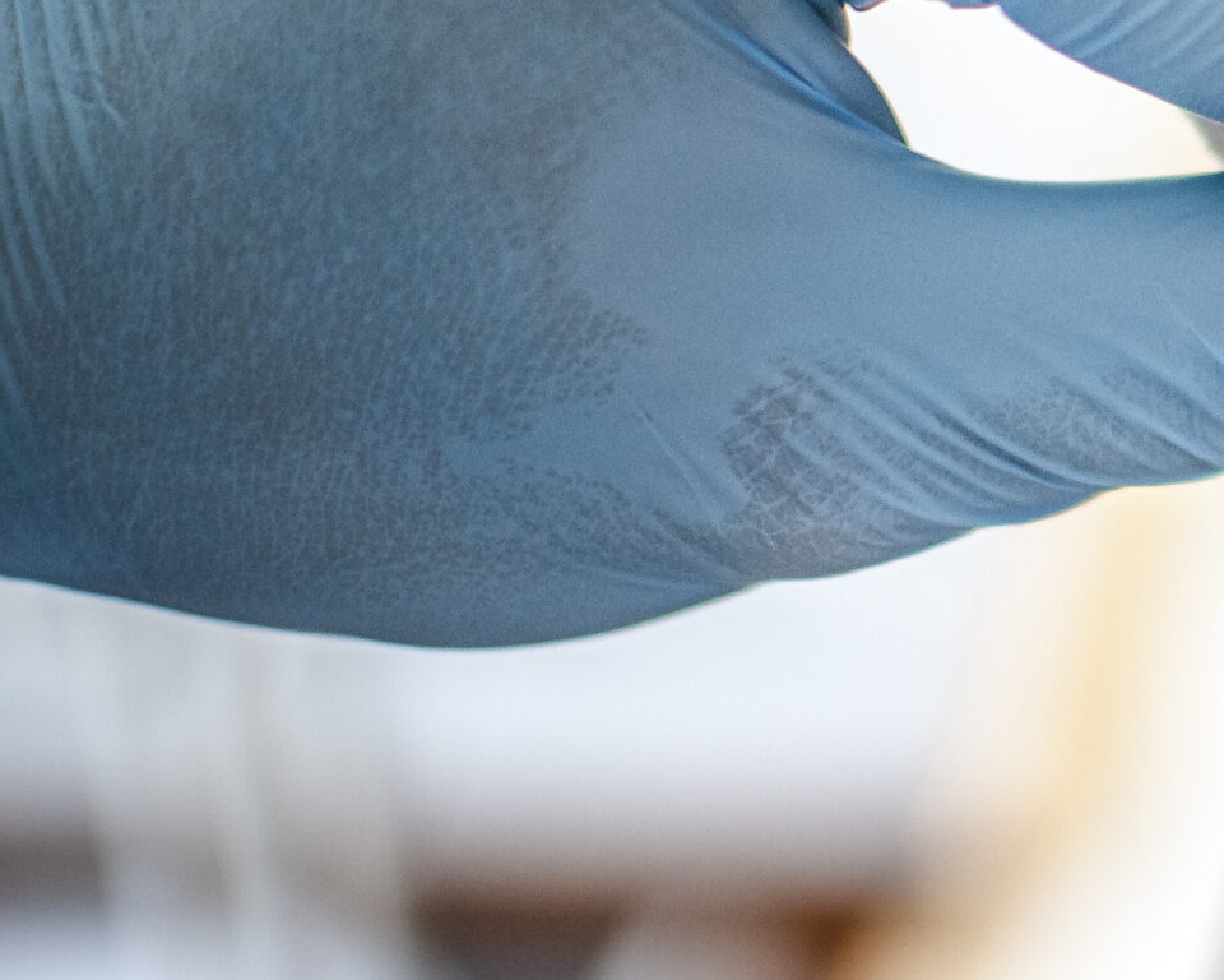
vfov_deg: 11.7
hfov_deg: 14.1
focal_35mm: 131
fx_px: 4755
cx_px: 1594
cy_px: 296
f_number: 1.8
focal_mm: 35
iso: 450
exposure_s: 1/125
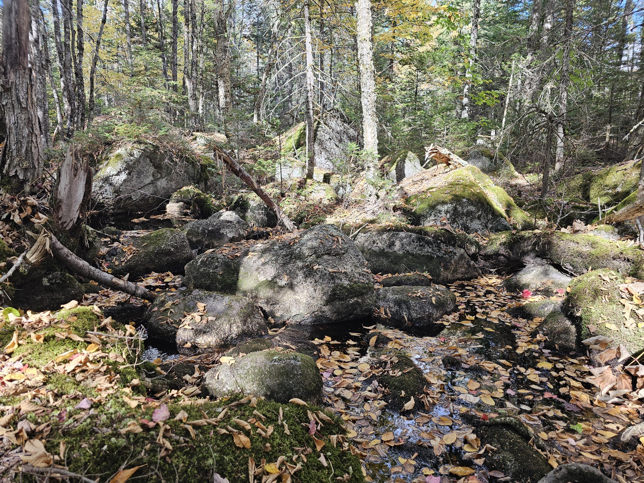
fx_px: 428
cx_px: 322
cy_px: 242
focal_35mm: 23
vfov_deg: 58.9
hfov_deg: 73.9
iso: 40
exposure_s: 1/120
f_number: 1.7
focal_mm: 6.3
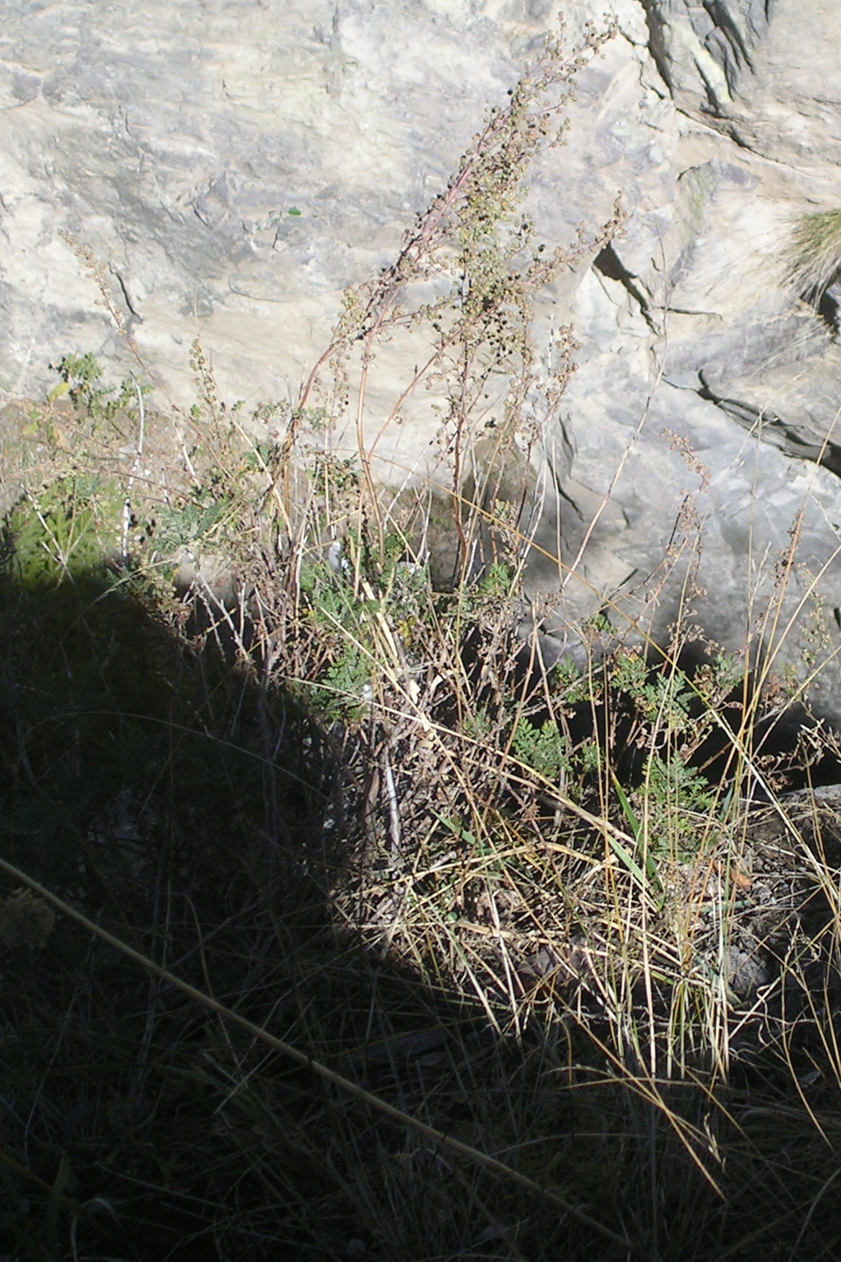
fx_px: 4625
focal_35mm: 132
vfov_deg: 15.5
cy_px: 631
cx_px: 672
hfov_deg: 10.4
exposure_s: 1/450
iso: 50
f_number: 4.4
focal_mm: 14.5
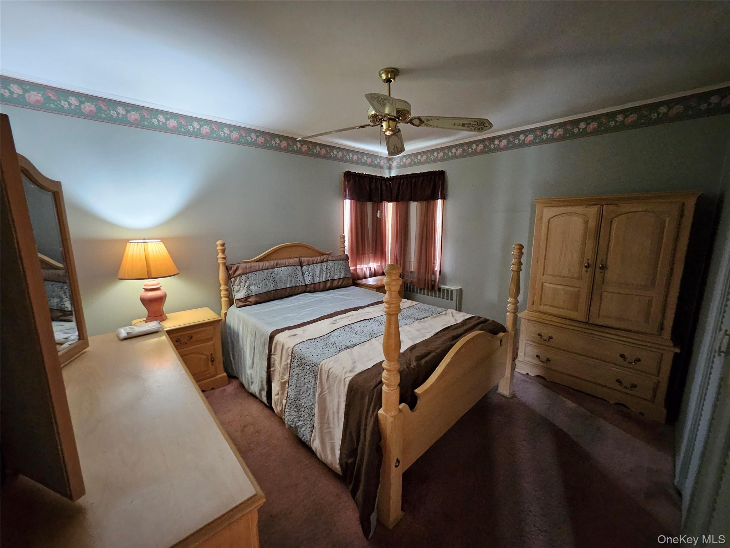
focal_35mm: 13
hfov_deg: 106.2
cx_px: 365
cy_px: 274
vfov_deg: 89.9
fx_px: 274
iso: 640
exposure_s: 1/30
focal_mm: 1.7
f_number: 2.2
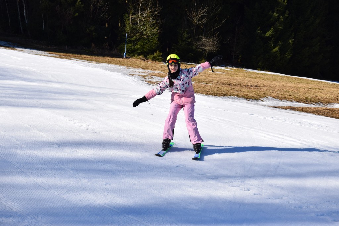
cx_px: 170
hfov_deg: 26.0
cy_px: 113
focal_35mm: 78
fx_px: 735
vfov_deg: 17.5
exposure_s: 1/400
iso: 200
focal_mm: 52
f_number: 10
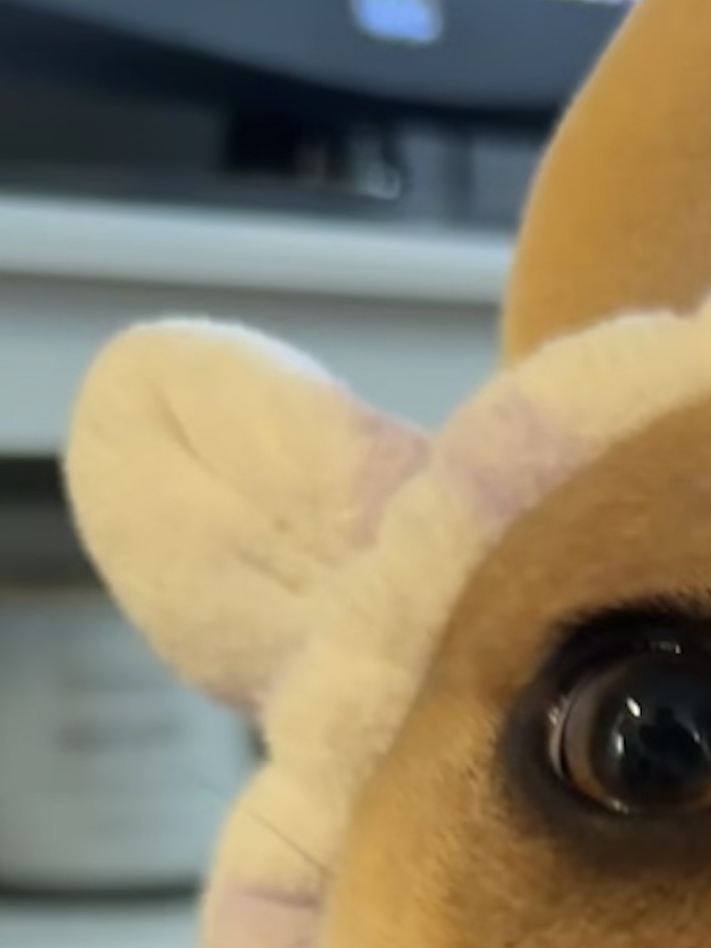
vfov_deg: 16.0
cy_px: 1752
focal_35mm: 102
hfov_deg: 12.8
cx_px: 1385
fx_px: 2793
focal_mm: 6.86
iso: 640
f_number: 1.78
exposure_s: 1/60
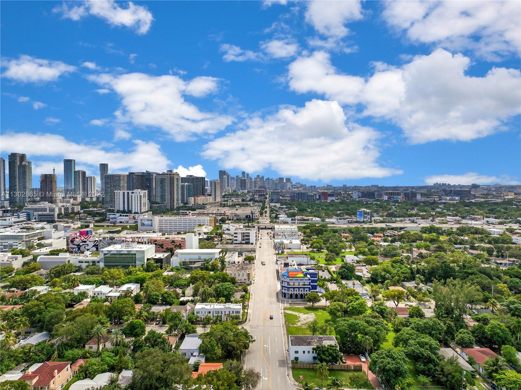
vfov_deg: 56.8
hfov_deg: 71.6
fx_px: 361
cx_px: 260
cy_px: 195
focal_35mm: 24
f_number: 2.8
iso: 110
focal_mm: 12.29
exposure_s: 1/3200
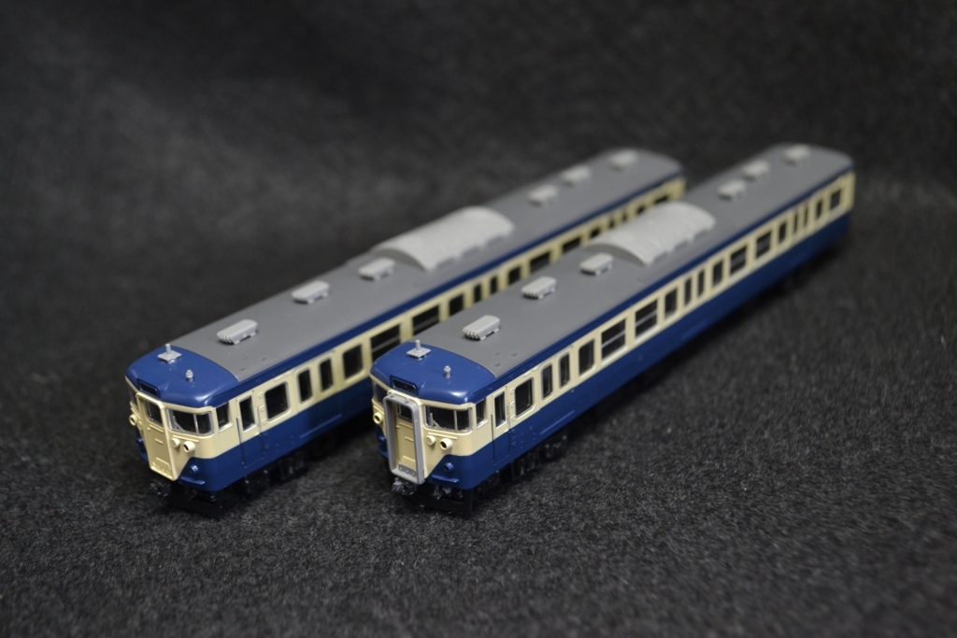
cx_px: 478
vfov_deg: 28.1
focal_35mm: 48
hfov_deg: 41.1
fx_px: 1276
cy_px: 319
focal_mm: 32
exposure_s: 1/20
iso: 800
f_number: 4.8
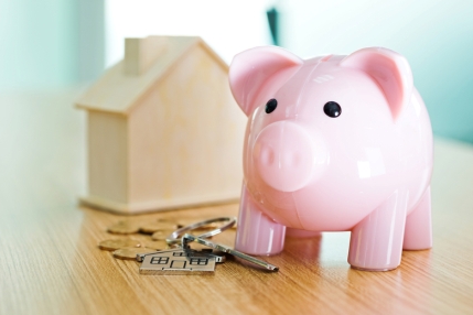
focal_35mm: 63
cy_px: 159
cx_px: 227
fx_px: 828
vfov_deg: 21.6
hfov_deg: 31.9
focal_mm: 60
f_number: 5.6
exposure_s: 1/60
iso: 100
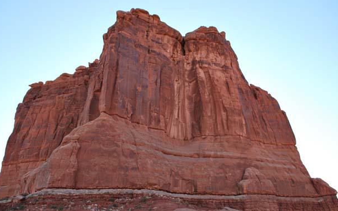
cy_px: 100
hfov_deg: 64.6
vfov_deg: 43.1
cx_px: 162
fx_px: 267
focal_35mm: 29
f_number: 6.3
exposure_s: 1/160
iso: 100
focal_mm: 18
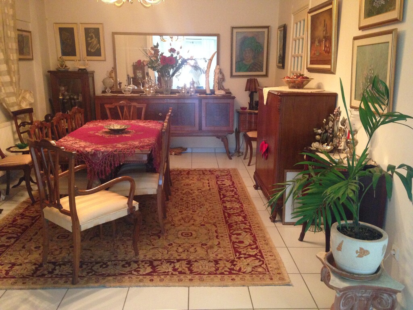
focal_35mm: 33
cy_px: 155
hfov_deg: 55.4
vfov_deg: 42.9
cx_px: 206
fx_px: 394
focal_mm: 4.12
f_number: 2.4
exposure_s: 1/17
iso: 400
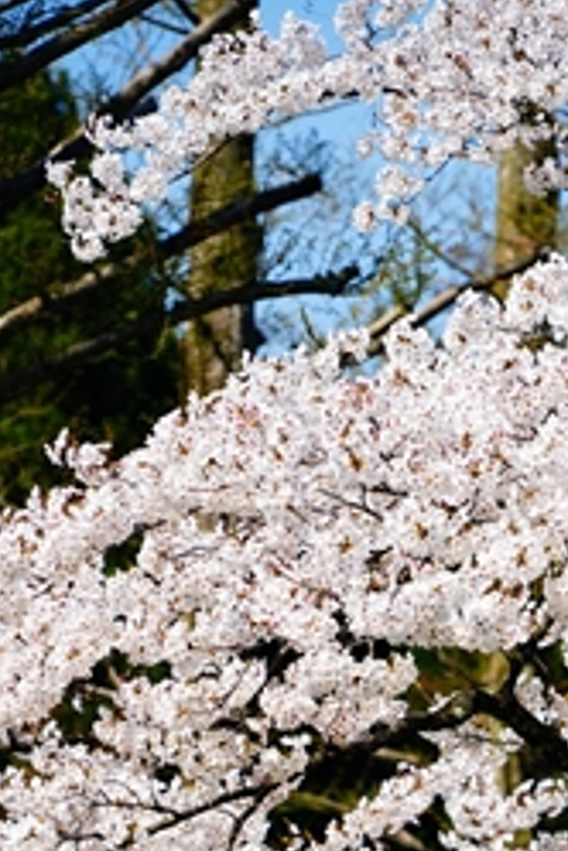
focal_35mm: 312
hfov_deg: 4.4
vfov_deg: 6.6
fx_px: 7383
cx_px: 447
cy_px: 673
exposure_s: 1/320
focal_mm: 194
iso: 100
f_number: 8
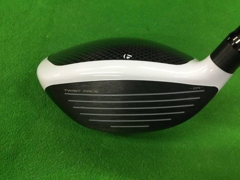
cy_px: 90
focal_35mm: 31
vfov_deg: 45.4
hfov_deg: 58.4
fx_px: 215
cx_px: 120
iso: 100
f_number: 2.4
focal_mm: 3.3
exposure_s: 1/30
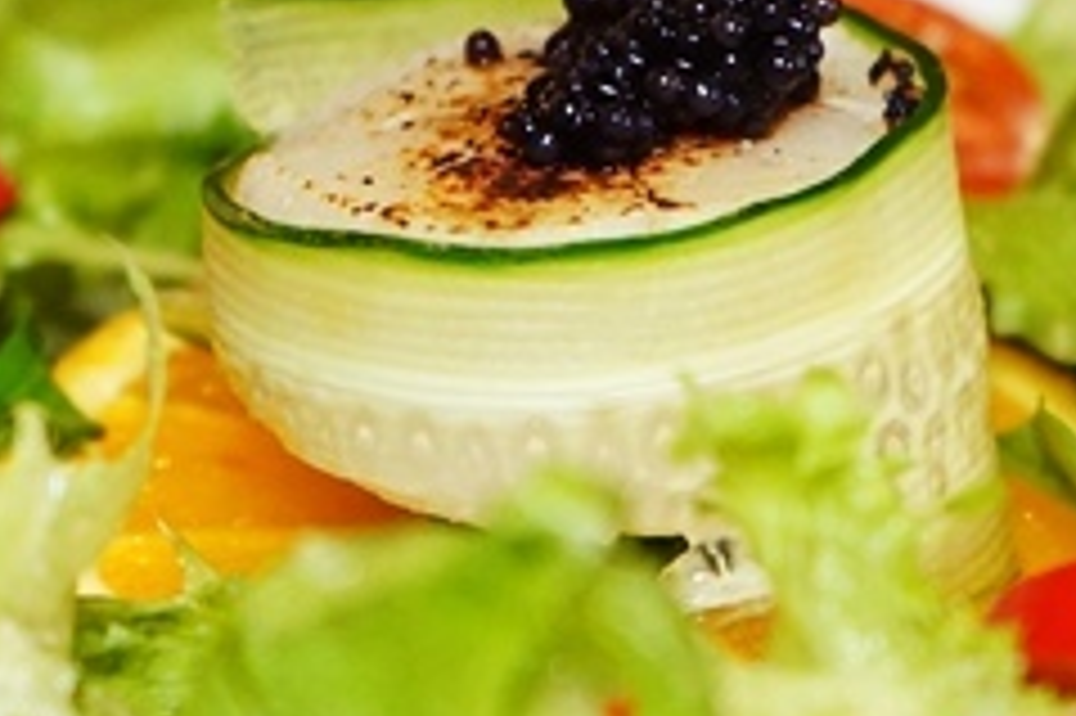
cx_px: 635
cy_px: 169
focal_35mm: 194
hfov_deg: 10.6
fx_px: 5794
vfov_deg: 7.1
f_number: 5
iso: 3200
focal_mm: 58
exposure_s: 1/60
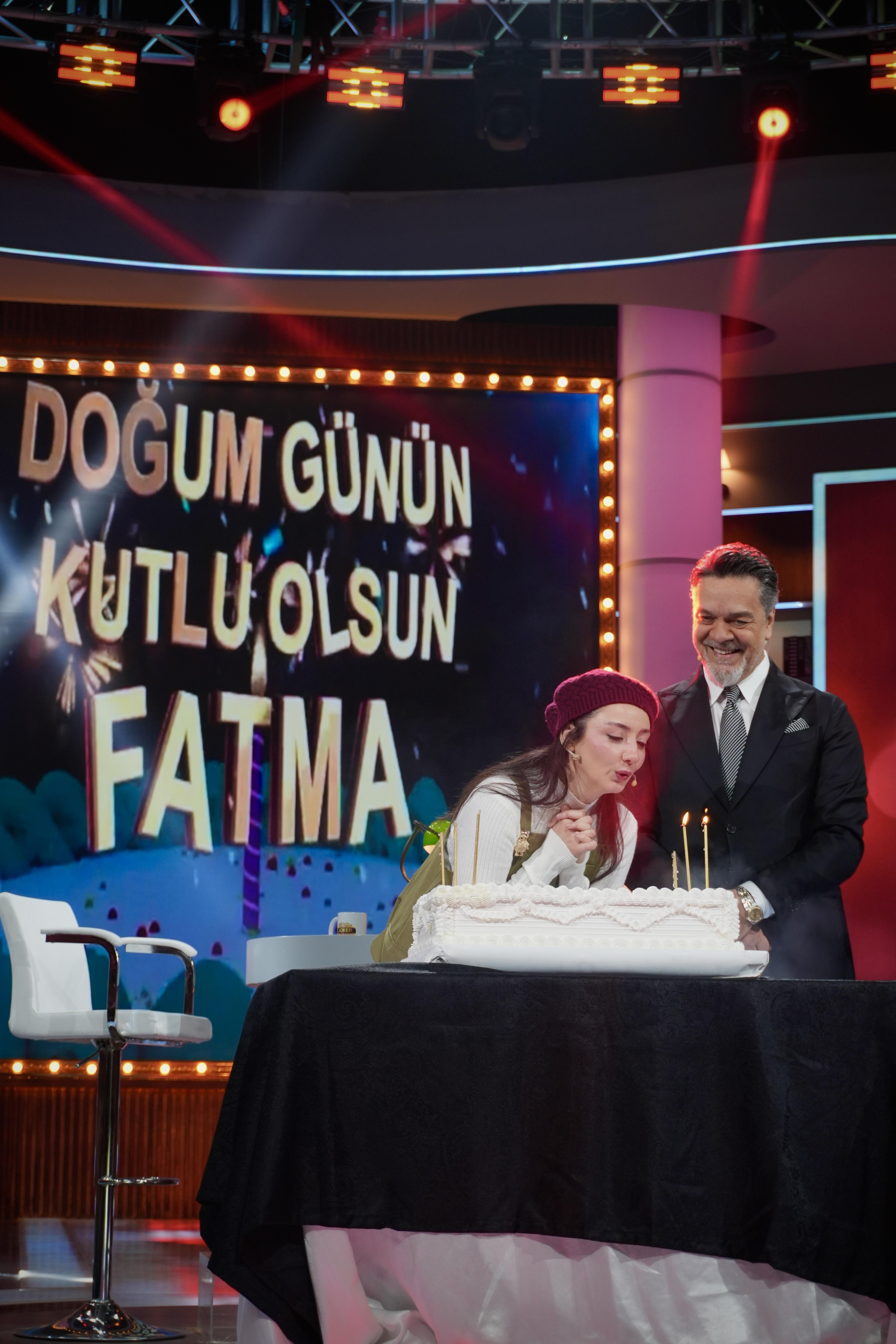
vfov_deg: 27.0
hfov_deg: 18.2
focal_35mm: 75
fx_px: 2800
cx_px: 448
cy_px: 672
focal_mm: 50
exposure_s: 1/80
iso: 500
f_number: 5.6
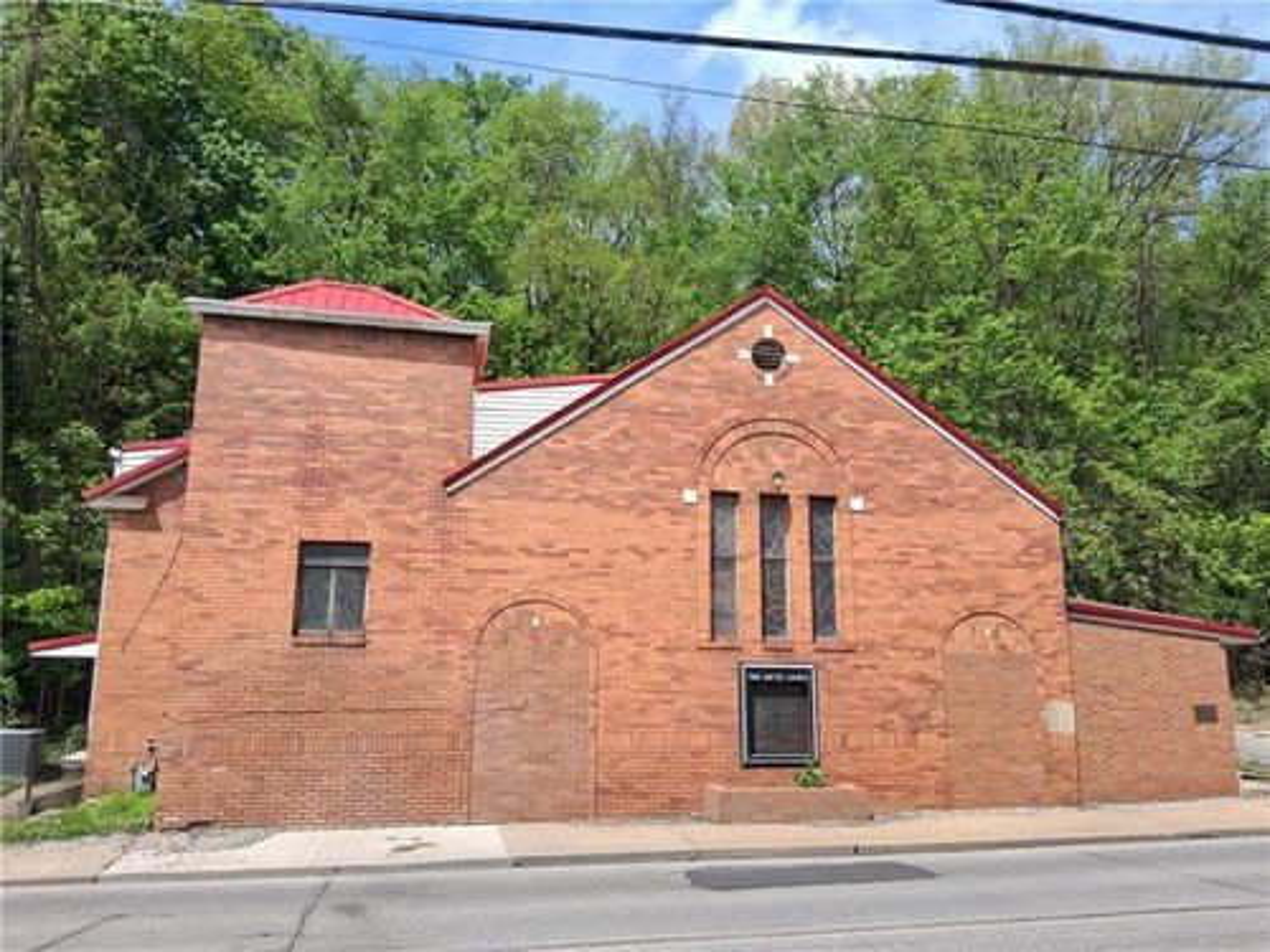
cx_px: 635
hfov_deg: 67.3
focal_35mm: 26
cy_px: 476
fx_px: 954
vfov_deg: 53.1
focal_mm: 3.98
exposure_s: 1/415
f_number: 1.8
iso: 25
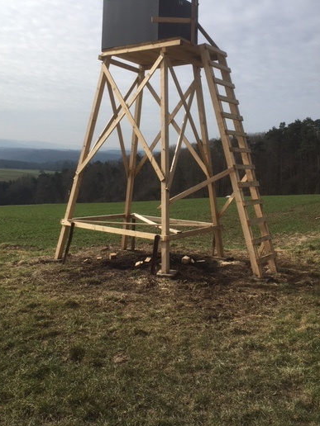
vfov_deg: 50.9
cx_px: 163
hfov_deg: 39.7
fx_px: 444
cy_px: 165
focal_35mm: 36
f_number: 2.2
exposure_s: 1/2653
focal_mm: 4.15
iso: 25
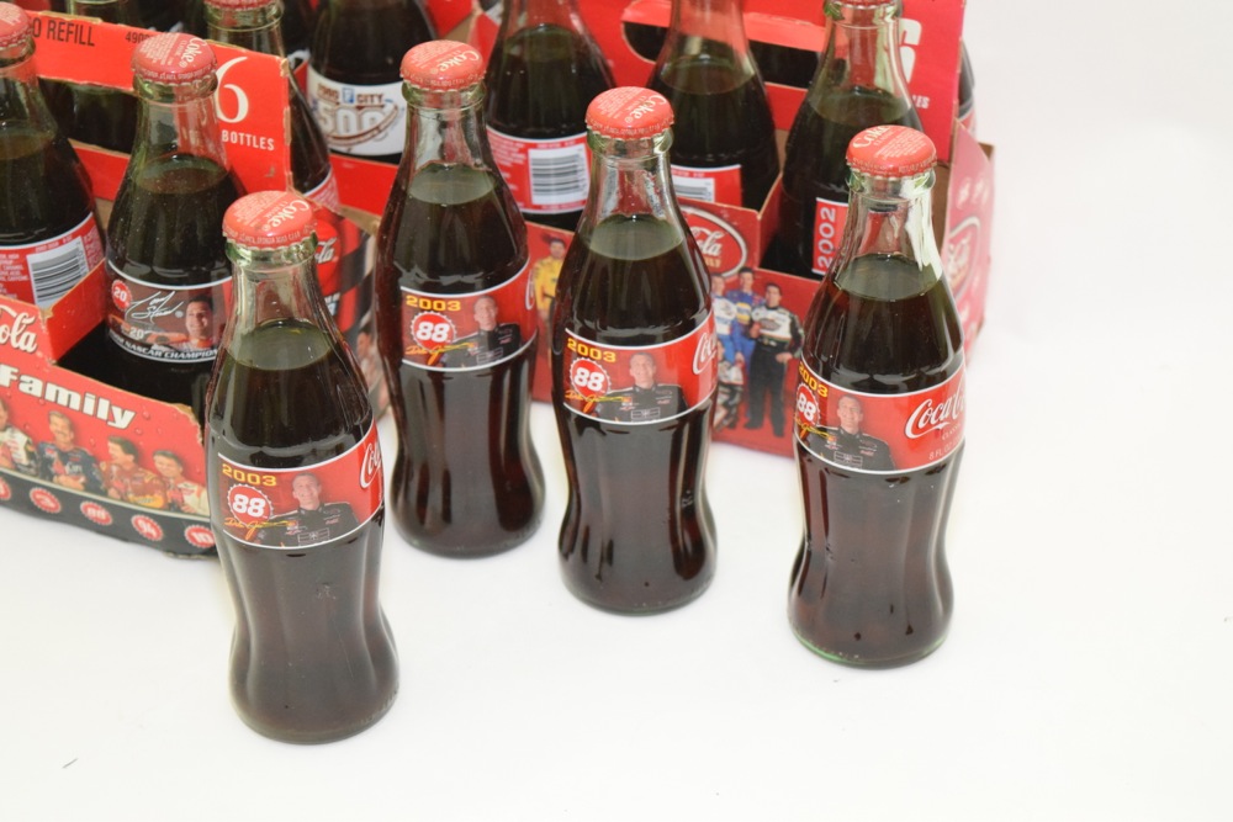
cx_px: 616
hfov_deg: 24.6
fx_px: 2826
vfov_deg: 16.6
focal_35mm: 82
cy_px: 411
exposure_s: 1/60
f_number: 5.6
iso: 3200
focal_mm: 55
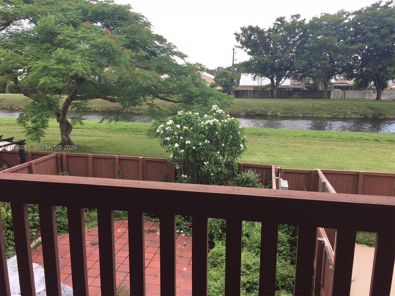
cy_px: 148
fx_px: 331
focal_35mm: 29
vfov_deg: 48.2
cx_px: 198
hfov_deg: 61.7
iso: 40
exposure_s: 1/534
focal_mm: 4.15
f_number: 2.2
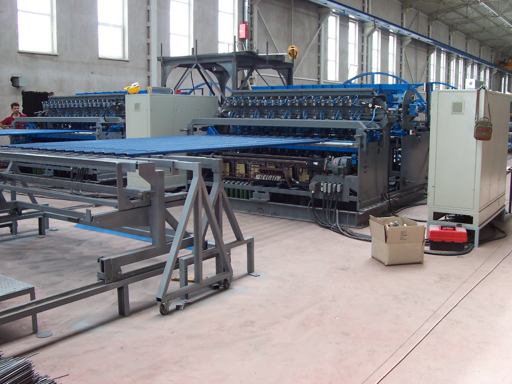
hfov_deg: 50.1
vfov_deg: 38.7
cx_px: 256
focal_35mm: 37
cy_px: 192
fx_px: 547
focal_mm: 5.6
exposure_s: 1/125
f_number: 2.8
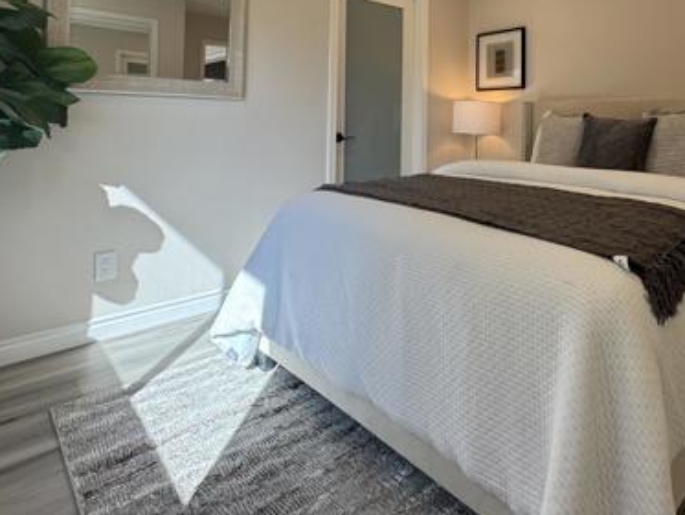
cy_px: 107
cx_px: 452
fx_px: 475
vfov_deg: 53.3
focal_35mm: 24
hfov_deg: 69.7
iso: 40
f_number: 2.2
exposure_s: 1/134
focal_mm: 2.22
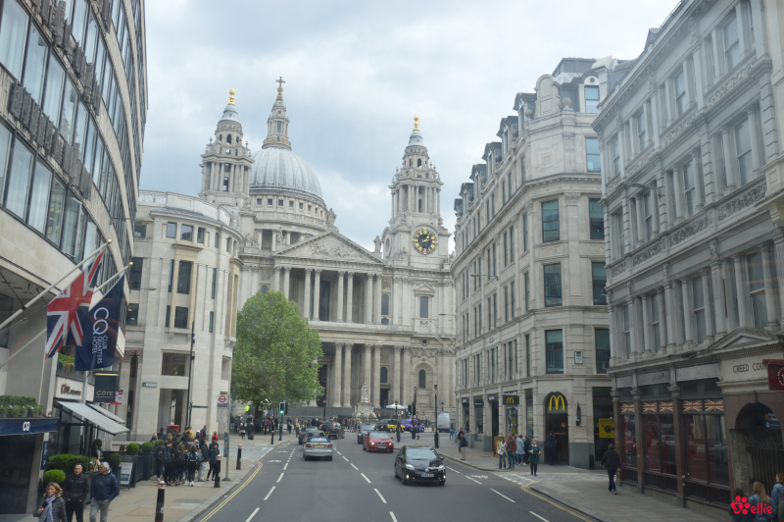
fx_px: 718
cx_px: 392
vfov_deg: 39.9
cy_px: 261
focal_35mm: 33
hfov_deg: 57.3
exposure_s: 1/200
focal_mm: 22
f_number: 7.1
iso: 100
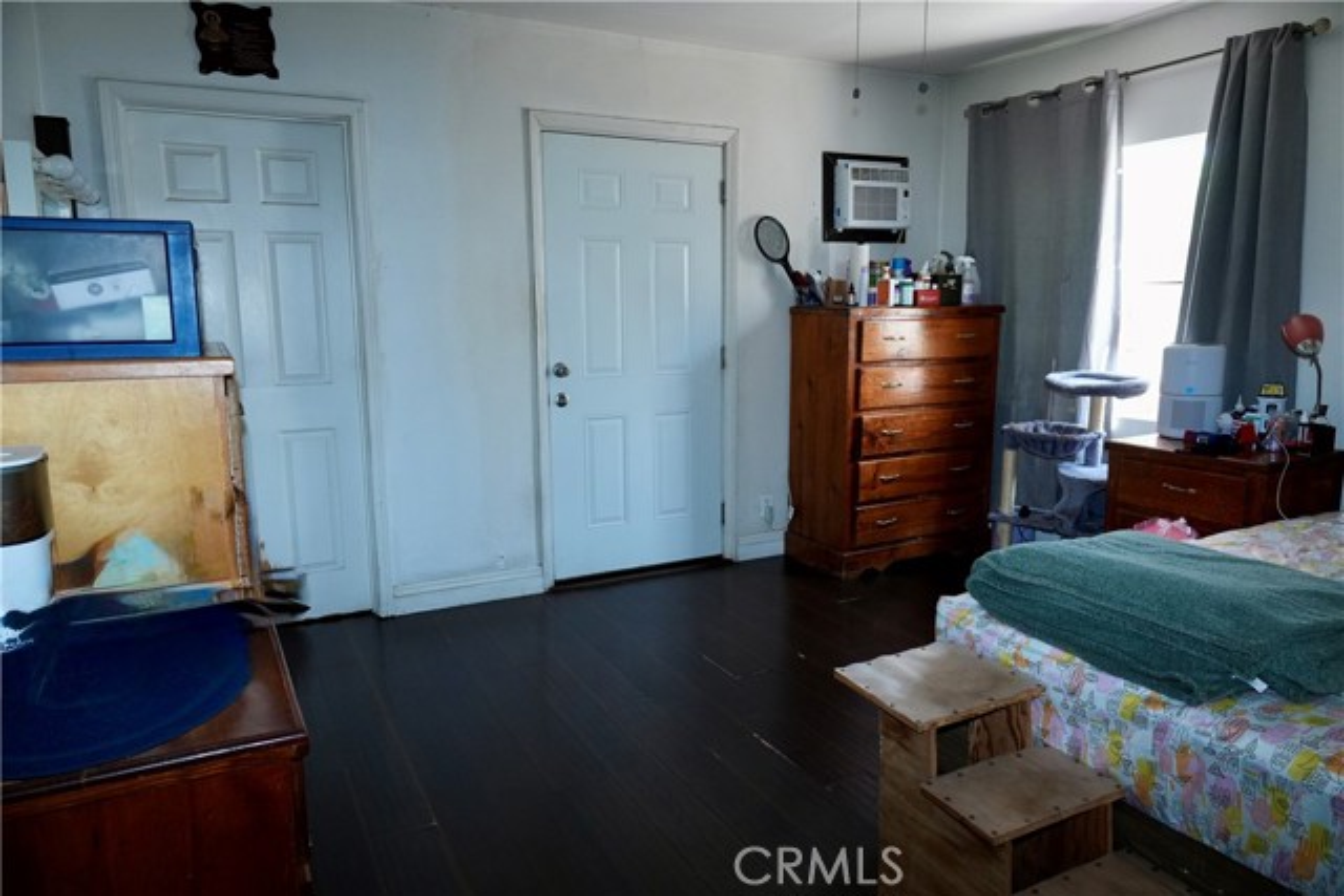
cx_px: 672
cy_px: 448
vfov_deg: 53.2
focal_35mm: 24
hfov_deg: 73.7
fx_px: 896
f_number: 5
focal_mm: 16
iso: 800
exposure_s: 1/60.1
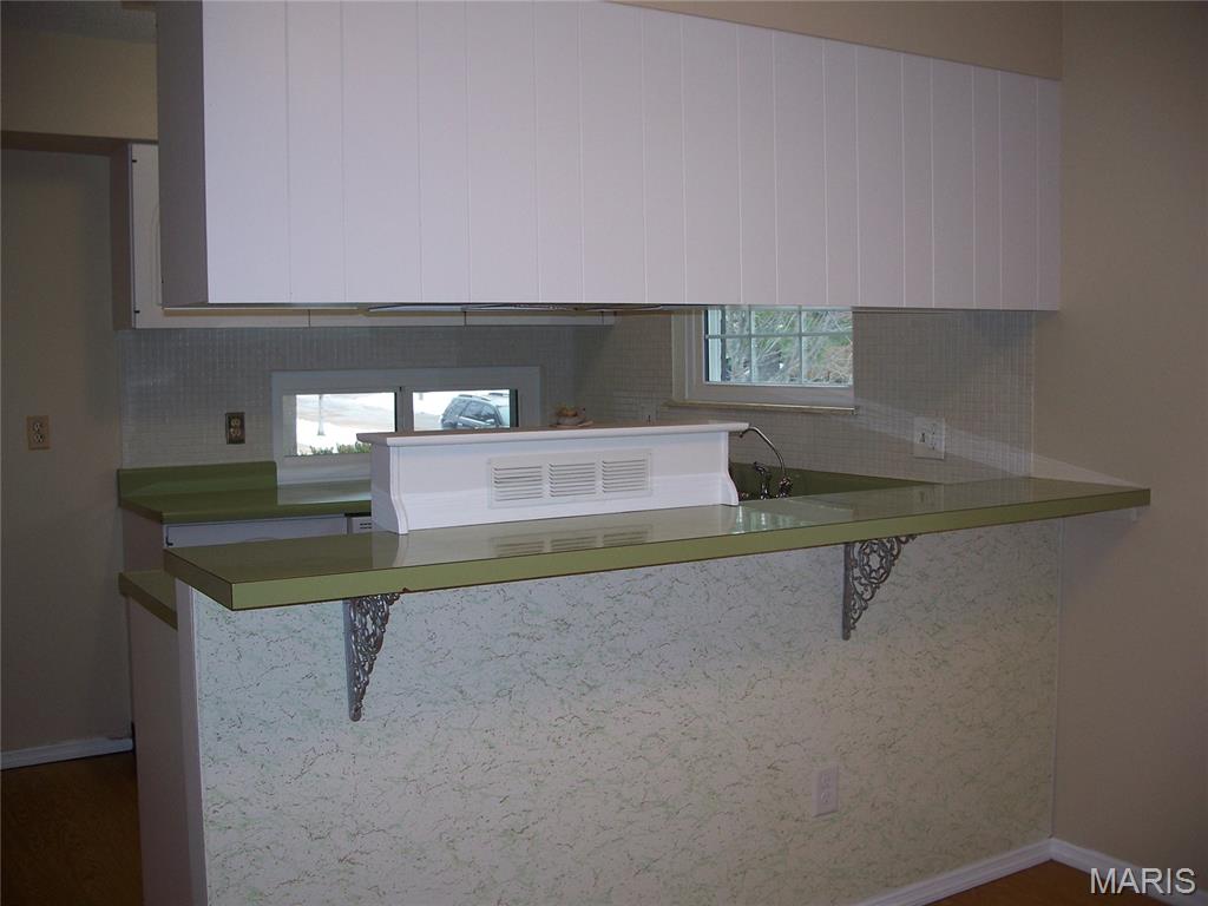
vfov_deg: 38.7
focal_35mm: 37
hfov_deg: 50.1
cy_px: 453
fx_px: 1291
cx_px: 604
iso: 125
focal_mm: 7.8
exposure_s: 1/60
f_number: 2.8
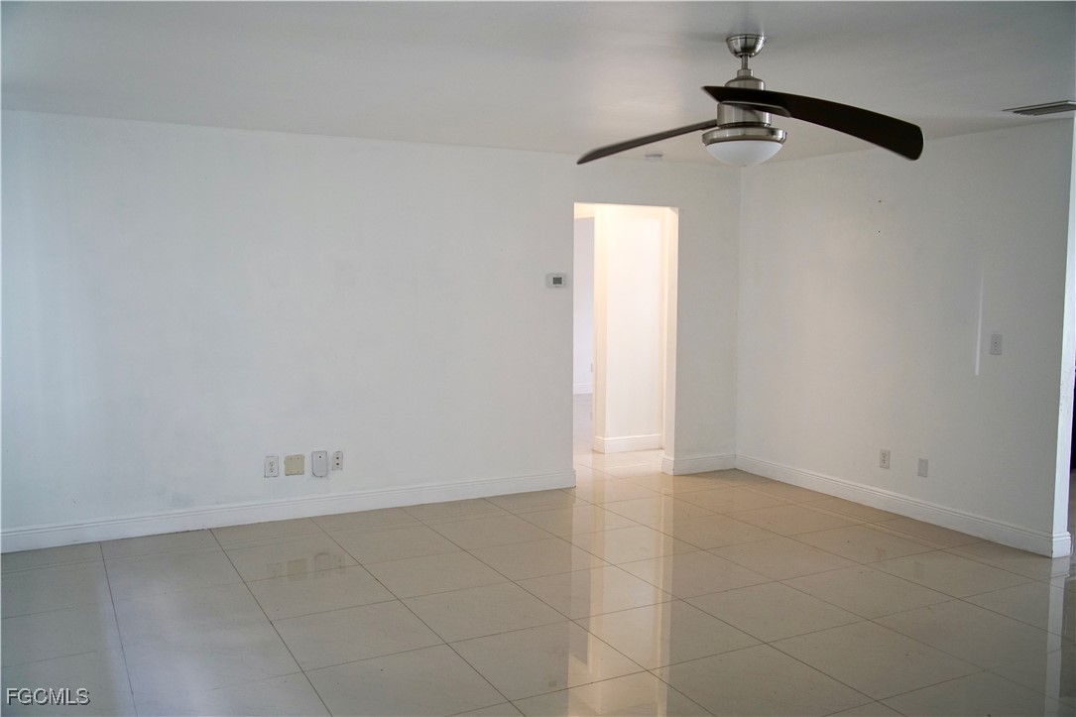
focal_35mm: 31
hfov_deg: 60.3
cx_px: 538
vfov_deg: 42.3
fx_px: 926
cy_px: 358
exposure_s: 1/160
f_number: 4
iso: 1250
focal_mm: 31
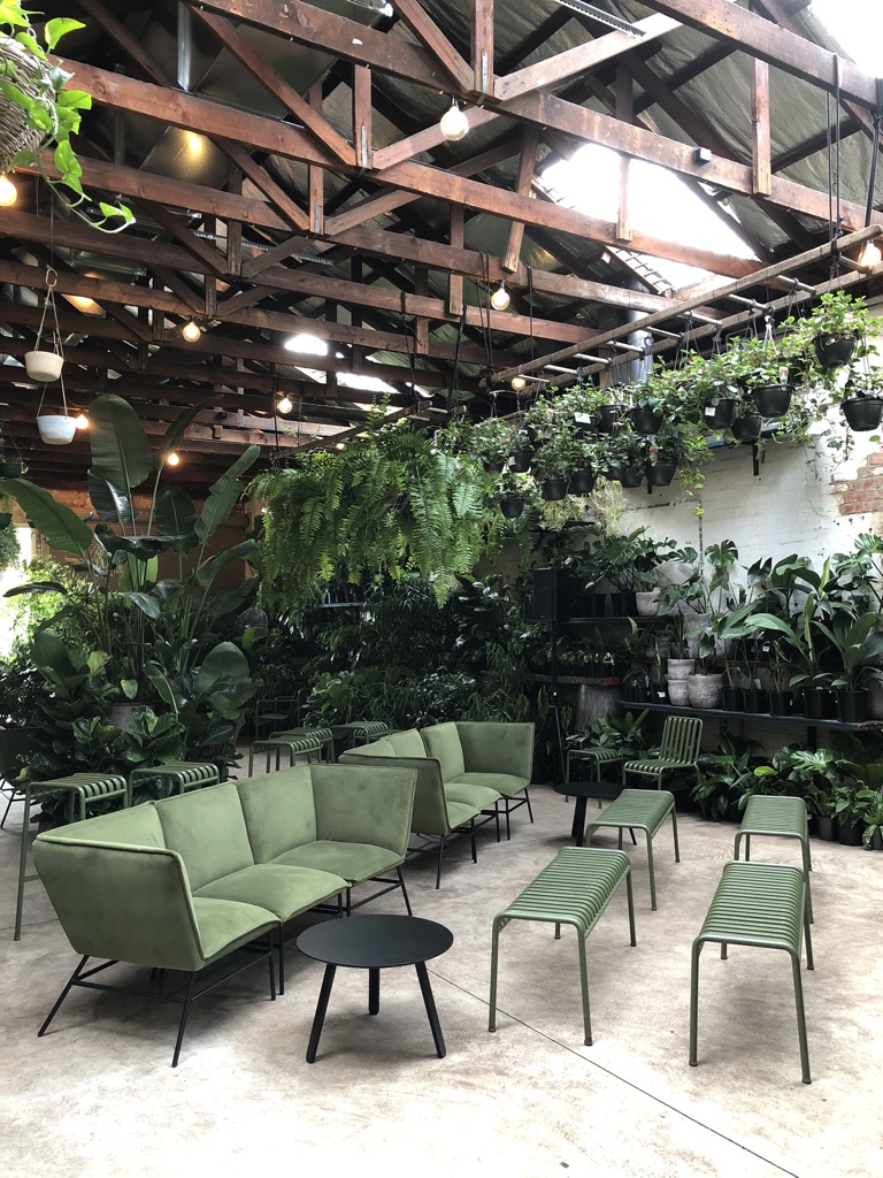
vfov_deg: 63.4
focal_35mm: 28
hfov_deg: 49.7
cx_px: 442
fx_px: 952
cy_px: 589
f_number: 1.8
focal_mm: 4
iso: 40
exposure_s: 1/17
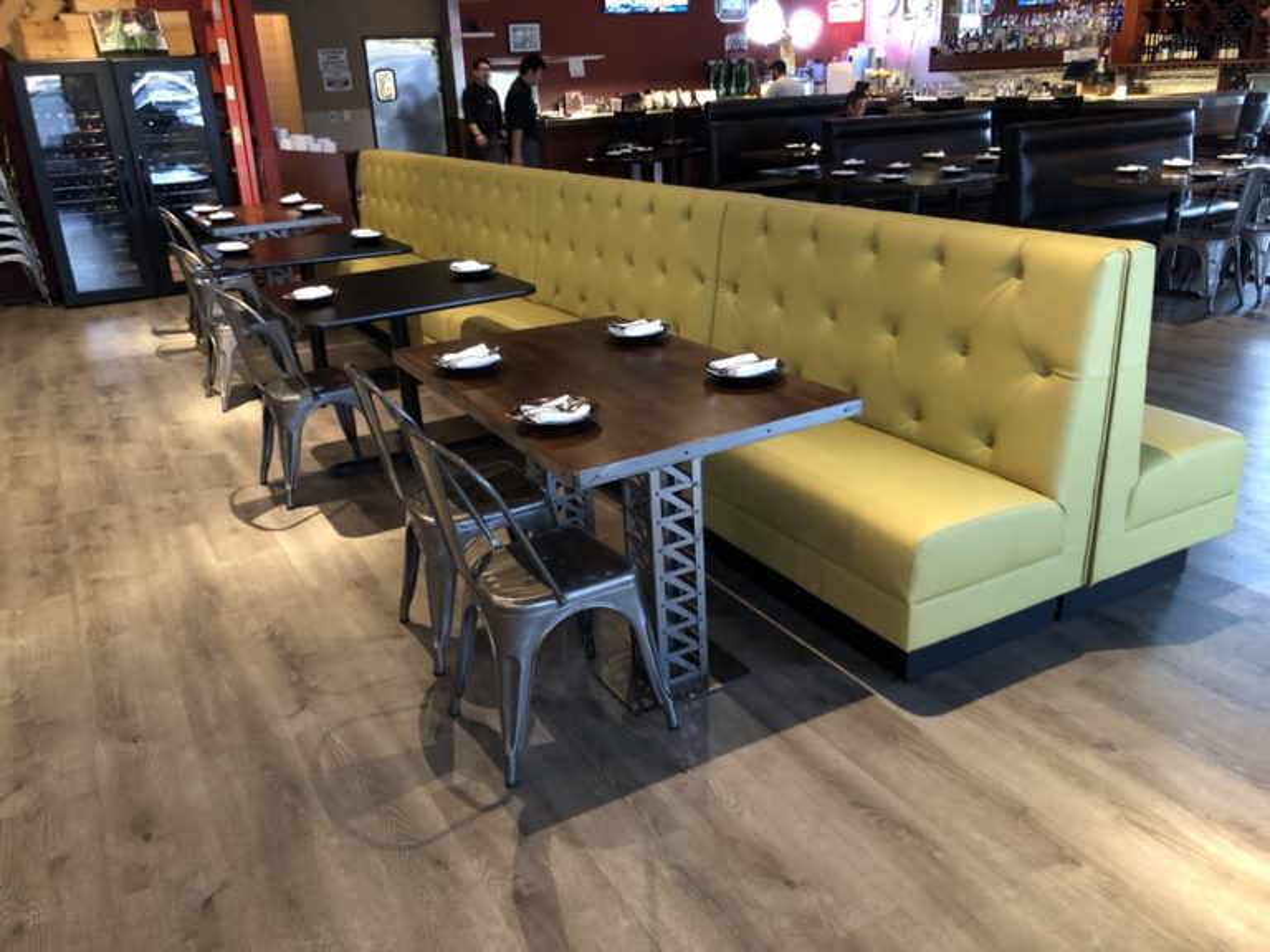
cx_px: 635
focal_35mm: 28
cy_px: 476
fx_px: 1027
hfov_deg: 63.4
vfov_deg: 49.7
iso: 80
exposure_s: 1/4
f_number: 1.8
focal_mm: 3.99
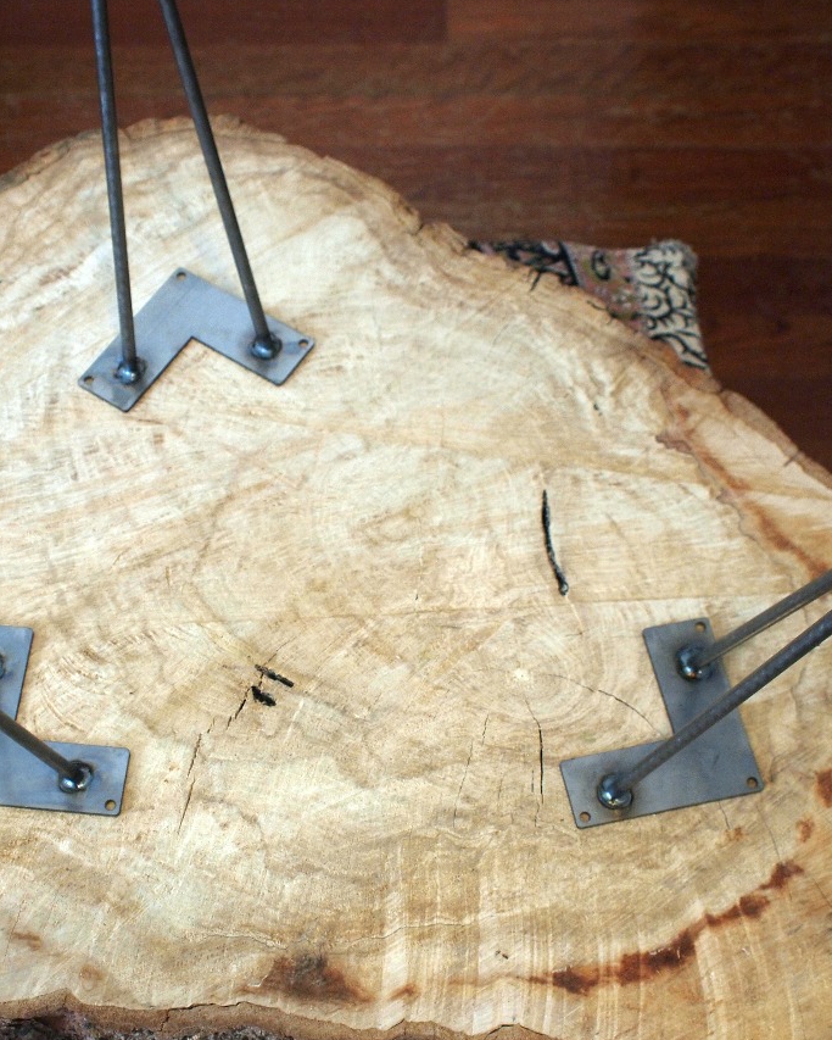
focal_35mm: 56
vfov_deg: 33.6
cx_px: 345
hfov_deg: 27.1
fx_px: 1723
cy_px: 552
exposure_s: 1/60
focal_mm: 17
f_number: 2.8
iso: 400
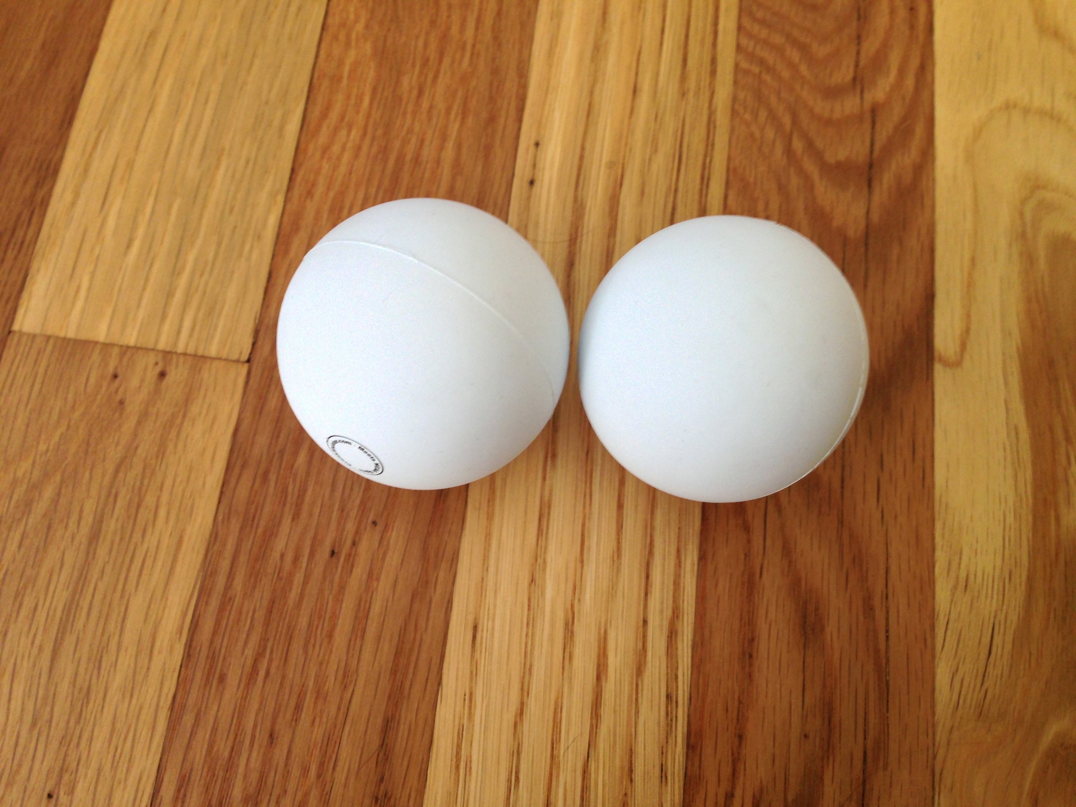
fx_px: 1026
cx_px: 538
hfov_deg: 55.4
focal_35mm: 33
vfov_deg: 42.9
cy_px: 404
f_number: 2.4
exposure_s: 1/20
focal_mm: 4.13
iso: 64
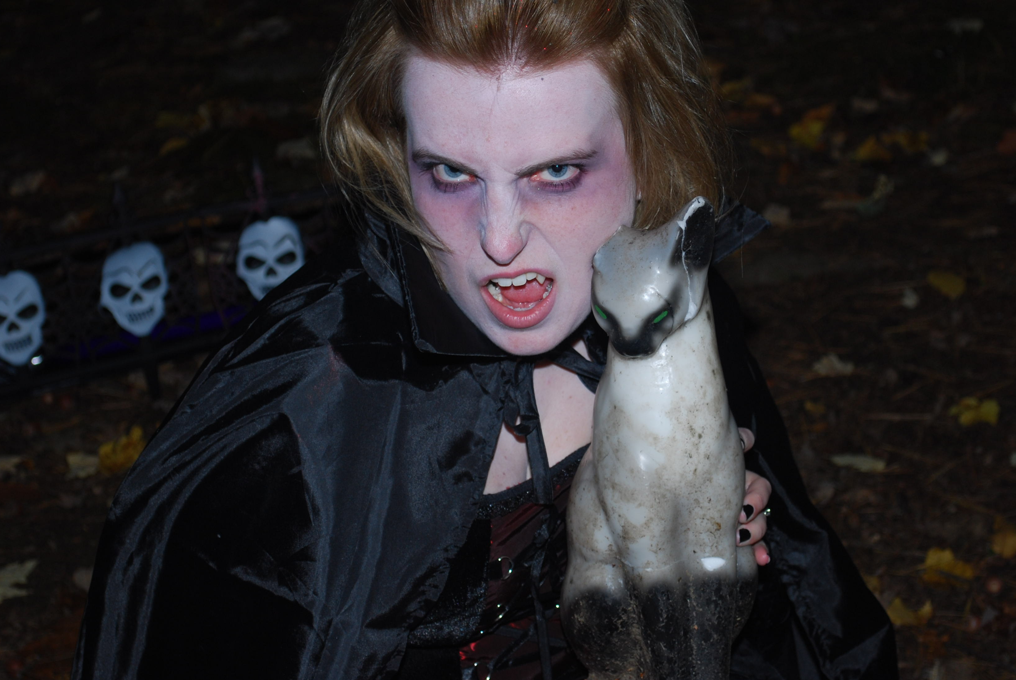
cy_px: 287
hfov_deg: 23.9
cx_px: 556
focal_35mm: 85
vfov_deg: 16.1
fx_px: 2402
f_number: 5.6
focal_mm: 48
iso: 200
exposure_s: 1/60
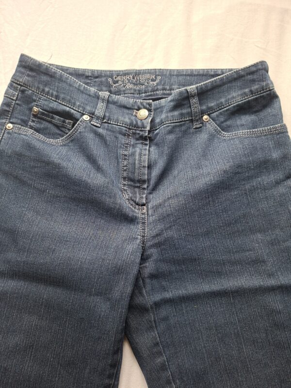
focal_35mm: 23
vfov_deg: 73.9
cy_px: 194
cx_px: 146
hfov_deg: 58.9
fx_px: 258
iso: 125
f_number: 1.8
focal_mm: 5.54
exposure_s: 1/120
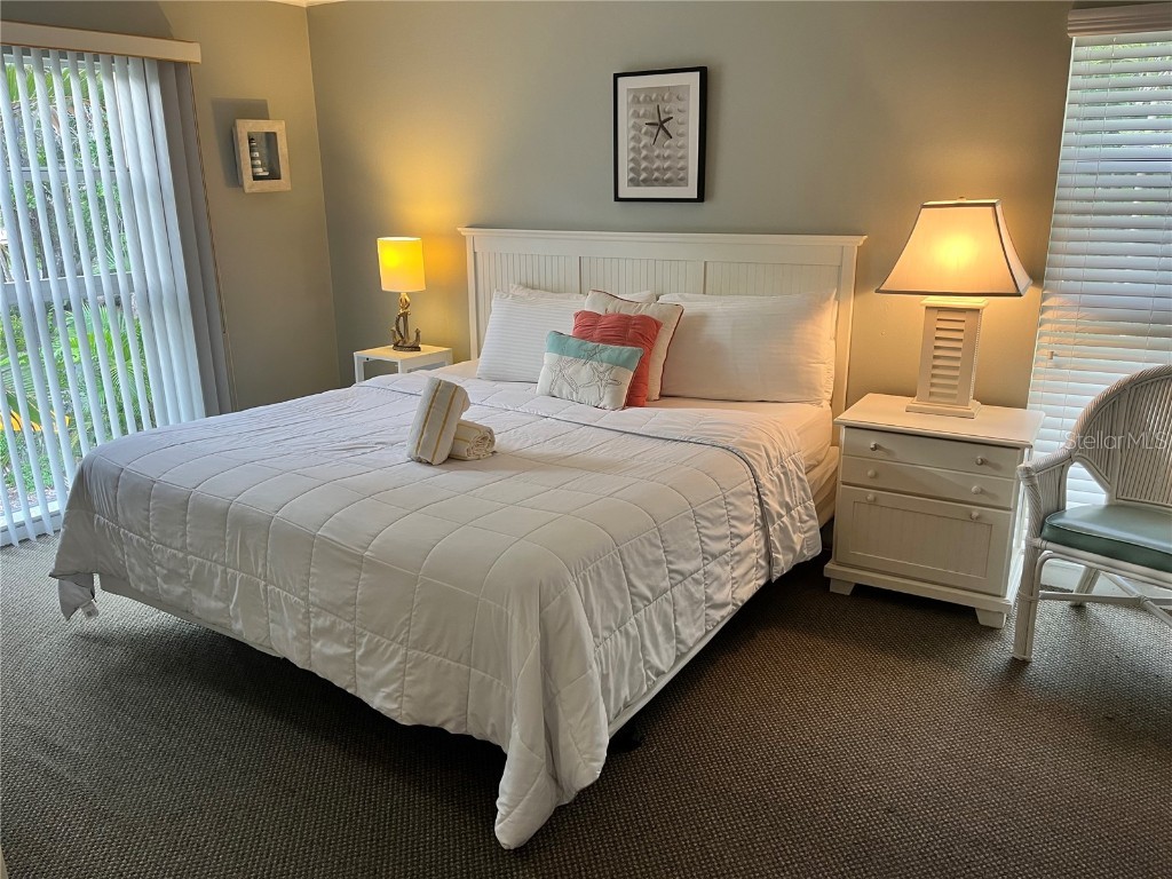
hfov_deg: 67.3
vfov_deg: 53.1
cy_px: 440
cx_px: 586
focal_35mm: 26
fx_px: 880
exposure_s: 1/60
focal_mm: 5.1
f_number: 1.6
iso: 100
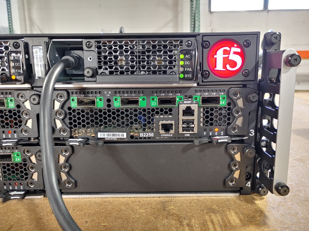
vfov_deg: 49.7
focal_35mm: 28
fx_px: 250
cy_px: 116
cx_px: 154
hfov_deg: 63.4
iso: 200
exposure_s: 1/24
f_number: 1.8
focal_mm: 4.36
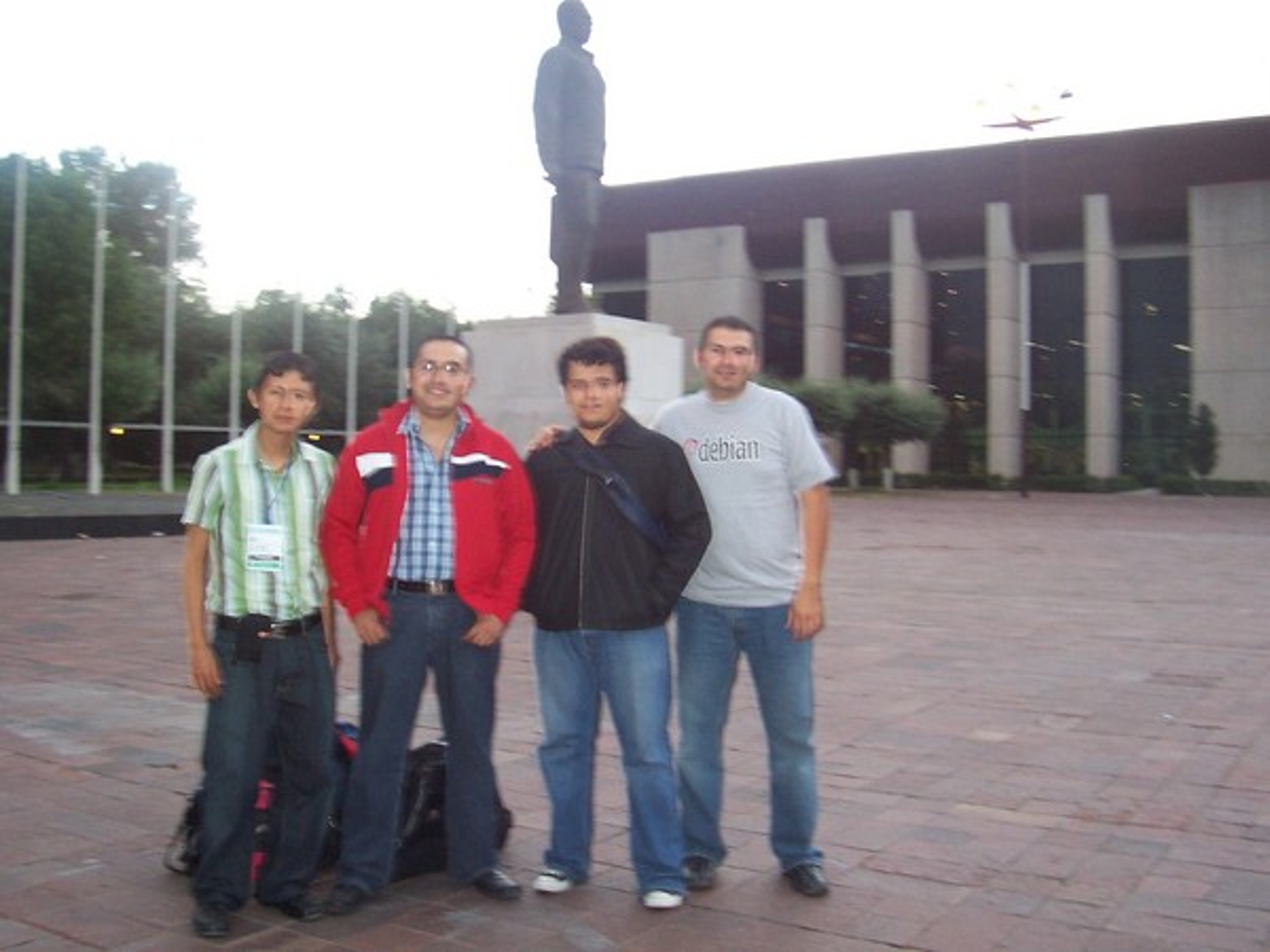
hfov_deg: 50.1
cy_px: 476
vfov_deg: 38.7
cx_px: 635
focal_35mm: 37
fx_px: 1357
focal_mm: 5.6
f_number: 2.8
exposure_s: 1/60
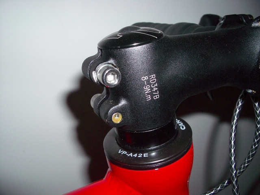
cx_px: 130
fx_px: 263
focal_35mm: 35
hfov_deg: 52.6
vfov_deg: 40.7
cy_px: 98
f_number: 4.3
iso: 100
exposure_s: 1/60
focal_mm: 5.8
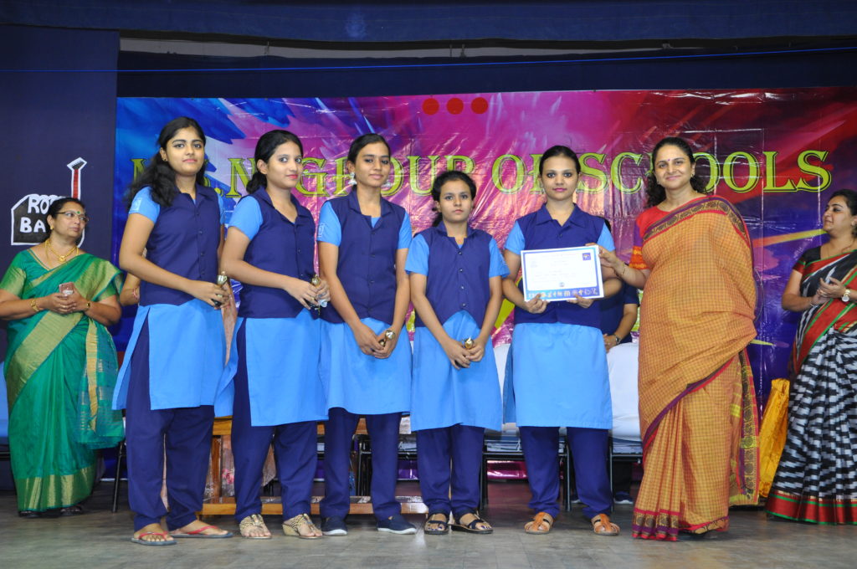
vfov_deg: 25.7
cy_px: 284
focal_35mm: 52
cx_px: 428
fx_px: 1248
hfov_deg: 37.9
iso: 400
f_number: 5.6
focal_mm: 35
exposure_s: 1/80
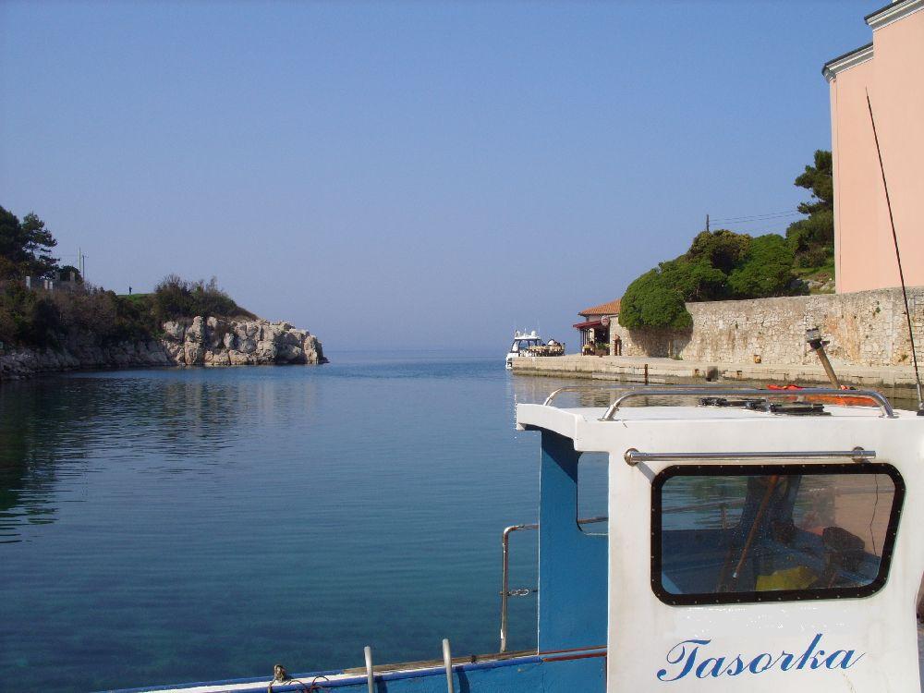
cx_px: 462
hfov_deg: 49.0
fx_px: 1014
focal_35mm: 38
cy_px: 346
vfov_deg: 37.7
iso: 50
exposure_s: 1/353
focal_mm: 7.8
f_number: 7.4
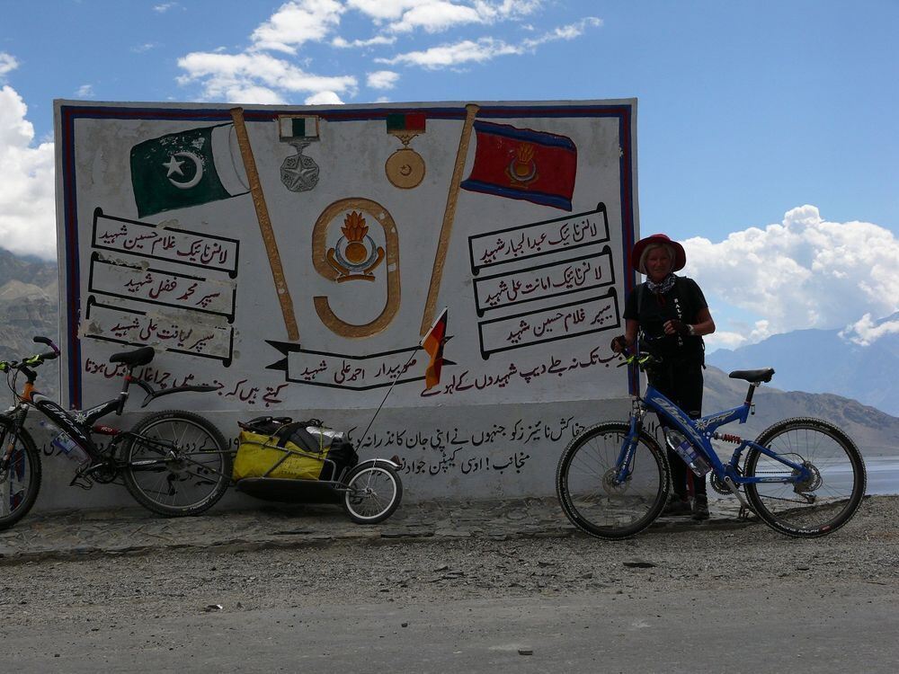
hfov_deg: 31.7
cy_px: 337
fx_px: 1584
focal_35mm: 61
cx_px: 450
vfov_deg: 24.0
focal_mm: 12.8
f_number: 5.6
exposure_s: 1/250
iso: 100
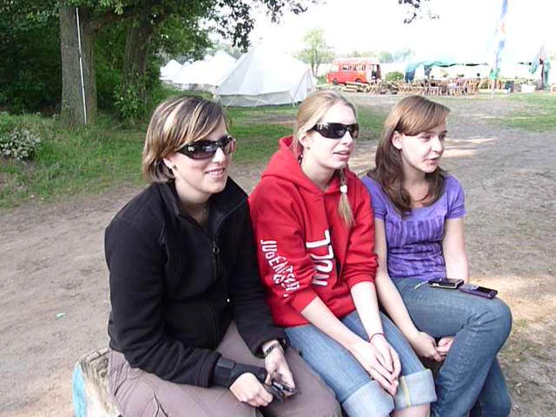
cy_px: 208
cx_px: 278
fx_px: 482
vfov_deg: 46.8
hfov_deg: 60.0
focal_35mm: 30
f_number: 8
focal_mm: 5
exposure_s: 1/50
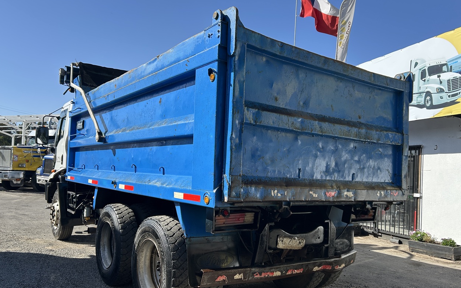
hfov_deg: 62.9
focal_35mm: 30
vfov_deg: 41.8
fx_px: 377
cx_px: 240
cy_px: 163
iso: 50
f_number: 1.5
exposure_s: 1/2513
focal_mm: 5.7
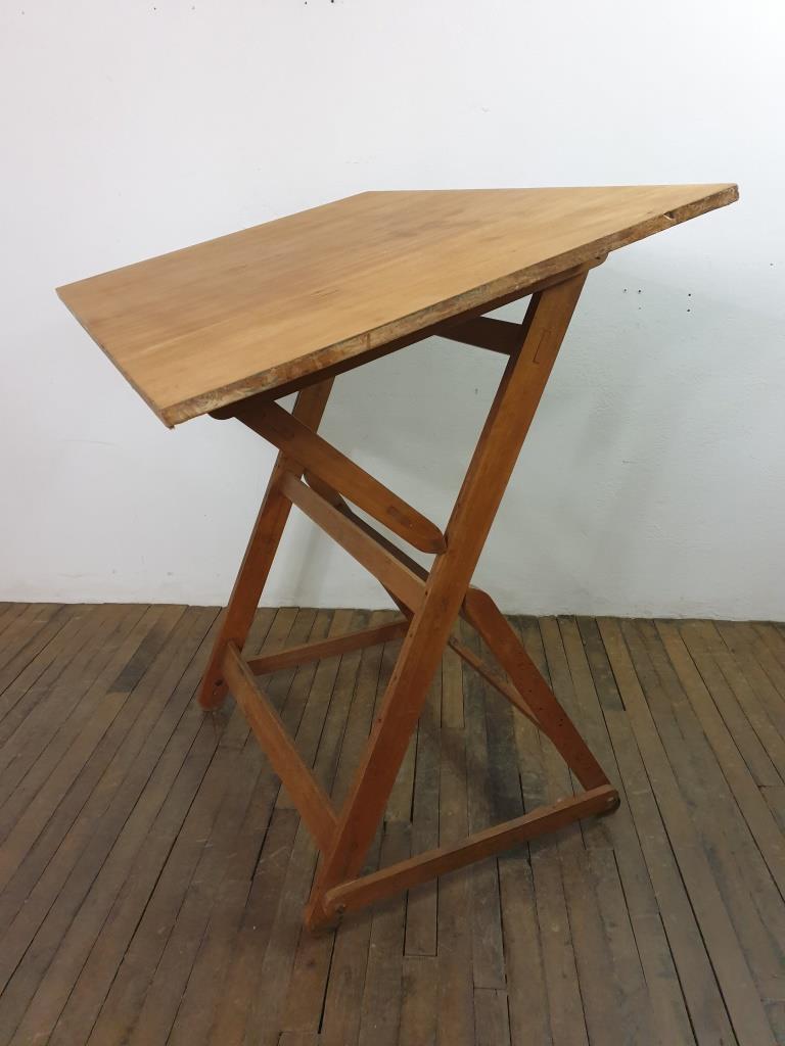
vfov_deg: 67.3
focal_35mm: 26
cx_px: 392
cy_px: 523
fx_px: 786
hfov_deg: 53.1
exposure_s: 1/25
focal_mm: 4.3
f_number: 1.5
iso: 250
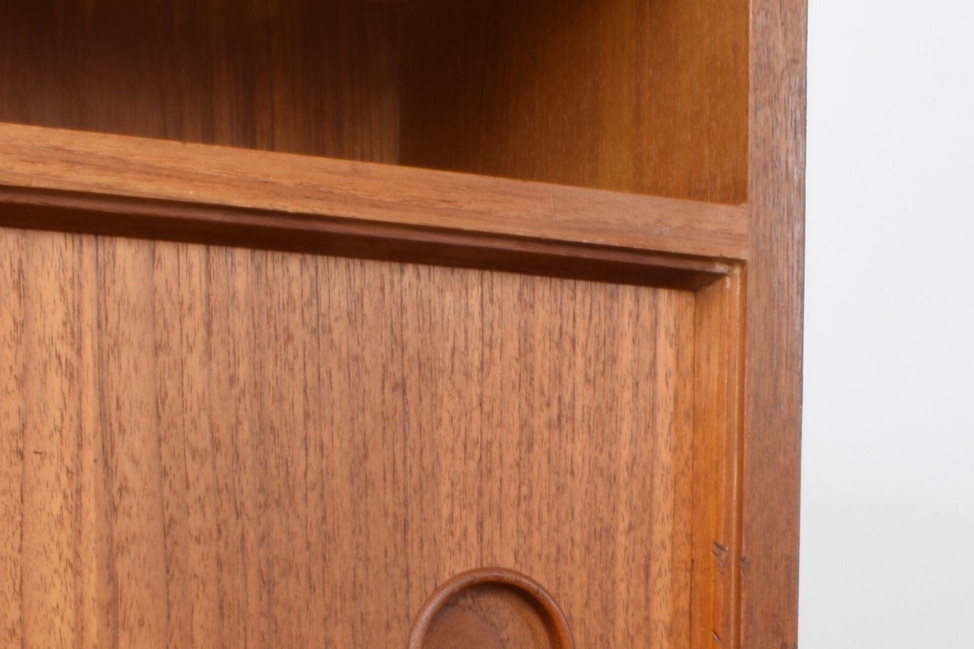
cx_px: 541
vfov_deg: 14.6
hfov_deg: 22.9
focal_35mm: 89
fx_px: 2408
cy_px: 895
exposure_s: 5
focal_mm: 18
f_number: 22
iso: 100
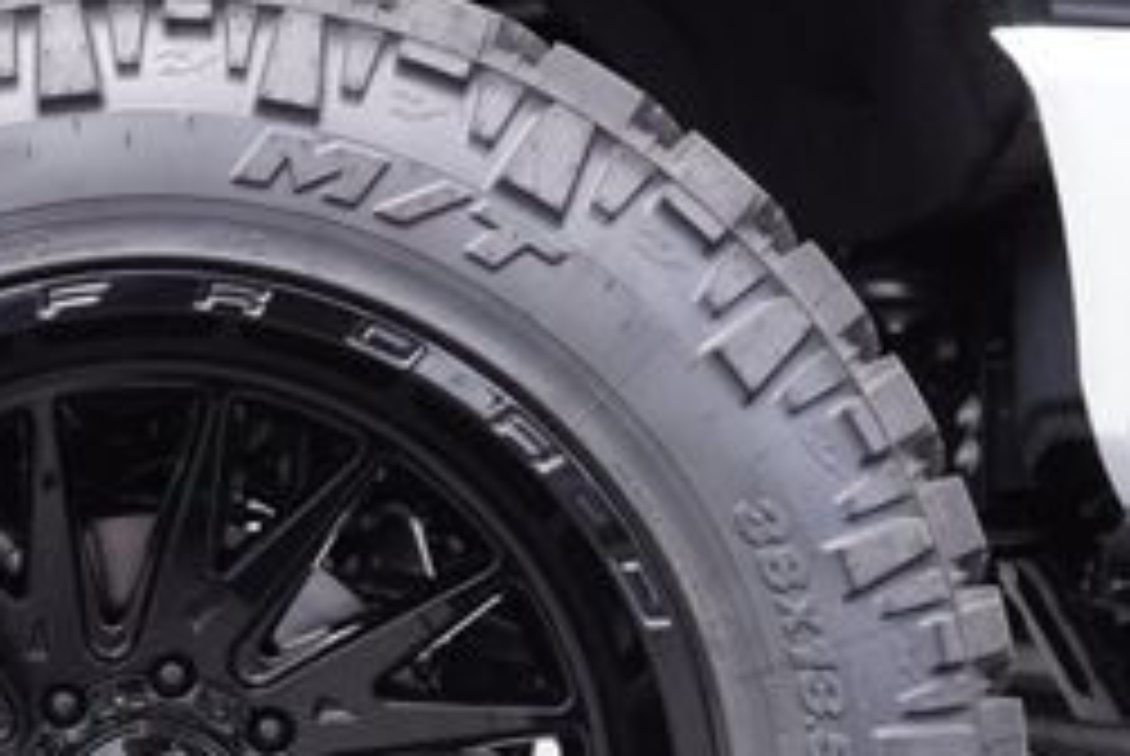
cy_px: 796
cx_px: 158
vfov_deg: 16.6
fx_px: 2523
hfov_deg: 24.7
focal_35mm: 80
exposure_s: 1/100
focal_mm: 21
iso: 100
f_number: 5.6
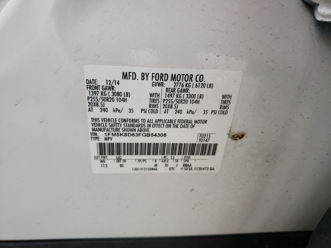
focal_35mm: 26
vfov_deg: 53.1
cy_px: 124
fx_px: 249
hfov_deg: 67.3
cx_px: 166
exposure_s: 1/435
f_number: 1.5
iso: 50
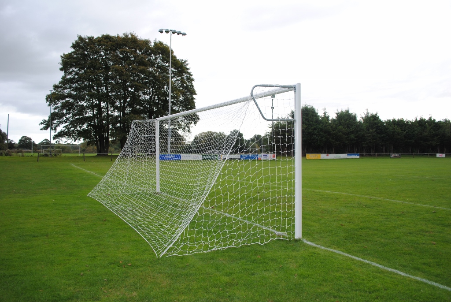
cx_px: 226
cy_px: 151
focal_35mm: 30
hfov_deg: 61.9
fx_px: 376
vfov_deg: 43.7
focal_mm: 20
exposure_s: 1/160
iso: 100
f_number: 3.8
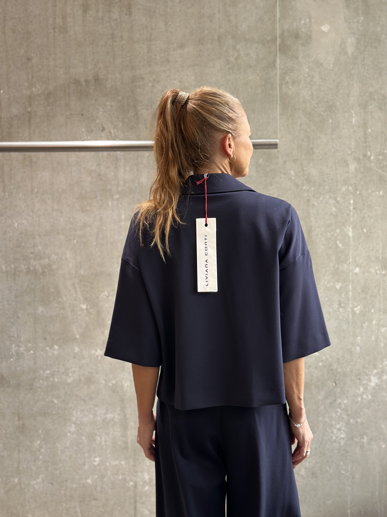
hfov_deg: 30.3
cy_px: 258
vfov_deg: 39.7
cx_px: 194
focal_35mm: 48
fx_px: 716
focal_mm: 6.86
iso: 125
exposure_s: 1/106
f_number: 1.78
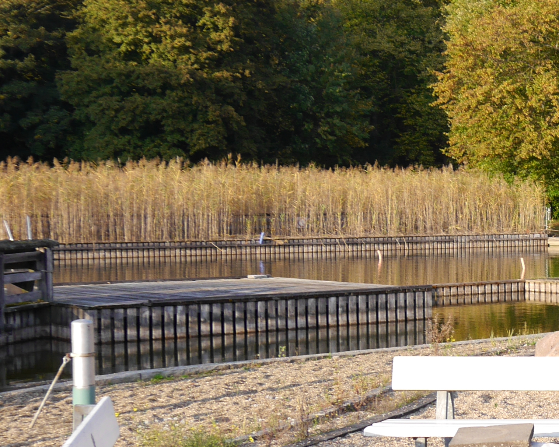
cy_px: 267
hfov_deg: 20.4
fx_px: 1373
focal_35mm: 83
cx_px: 781
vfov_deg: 18.5
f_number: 5.6
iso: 160
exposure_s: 1/320
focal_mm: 14
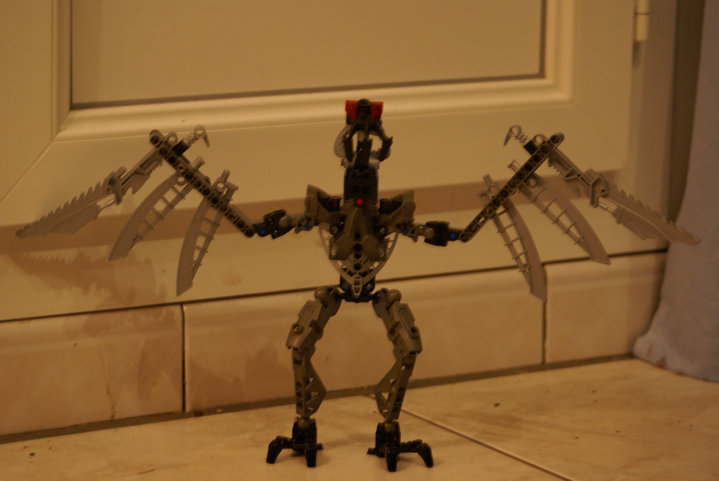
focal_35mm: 105
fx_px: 2100
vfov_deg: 13.1
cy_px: 240
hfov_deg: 19.4
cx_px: 360
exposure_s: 1/10
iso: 400
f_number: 4.5
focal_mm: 70
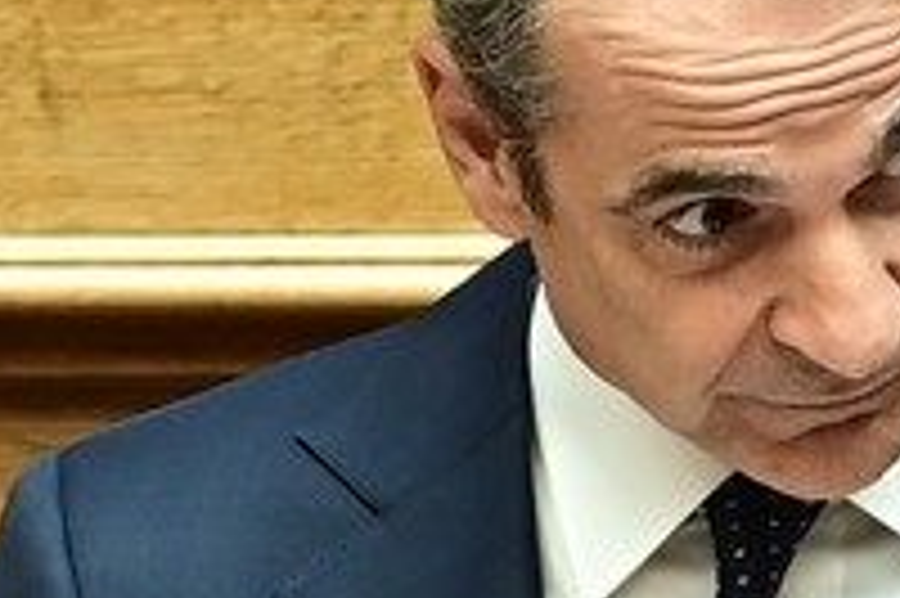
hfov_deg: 1.1
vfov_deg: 0.8
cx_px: 778
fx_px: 44987
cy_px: 1079
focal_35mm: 1801
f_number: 3.5
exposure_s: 1/250
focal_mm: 200
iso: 640
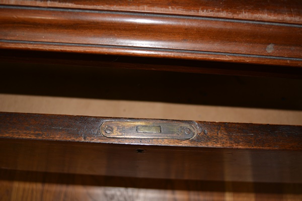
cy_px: 100
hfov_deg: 53.1
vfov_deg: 36.9
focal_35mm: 36
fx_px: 302
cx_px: 151
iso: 360
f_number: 4
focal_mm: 24
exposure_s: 1/60
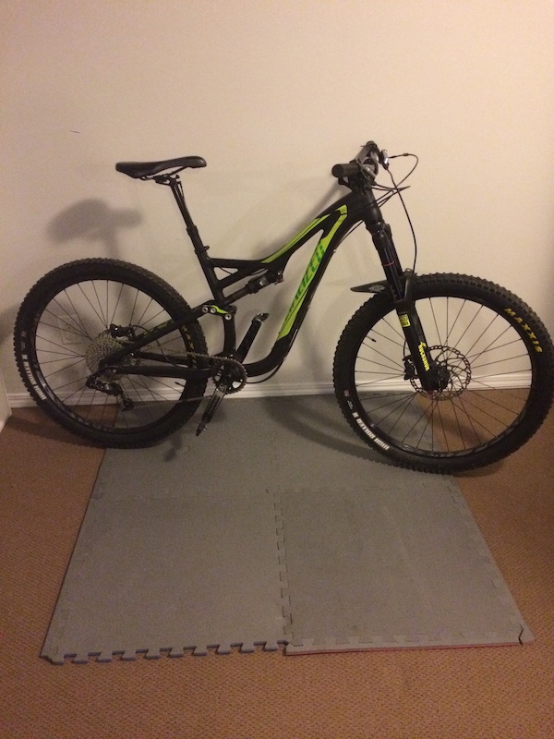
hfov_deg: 48.2
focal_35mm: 29
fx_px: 619
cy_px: 370
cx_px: 277
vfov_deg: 61.7
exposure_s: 1/15
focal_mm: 4.15
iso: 500
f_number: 2.2
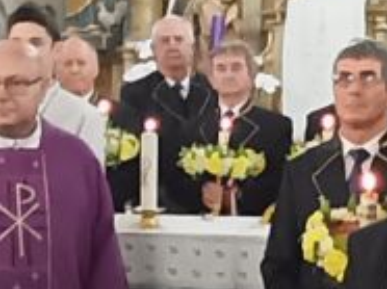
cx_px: 295
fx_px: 1306
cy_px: 239
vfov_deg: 12.6
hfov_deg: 16.8
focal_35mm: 117
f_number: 2.2
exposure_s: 1/50
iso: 949
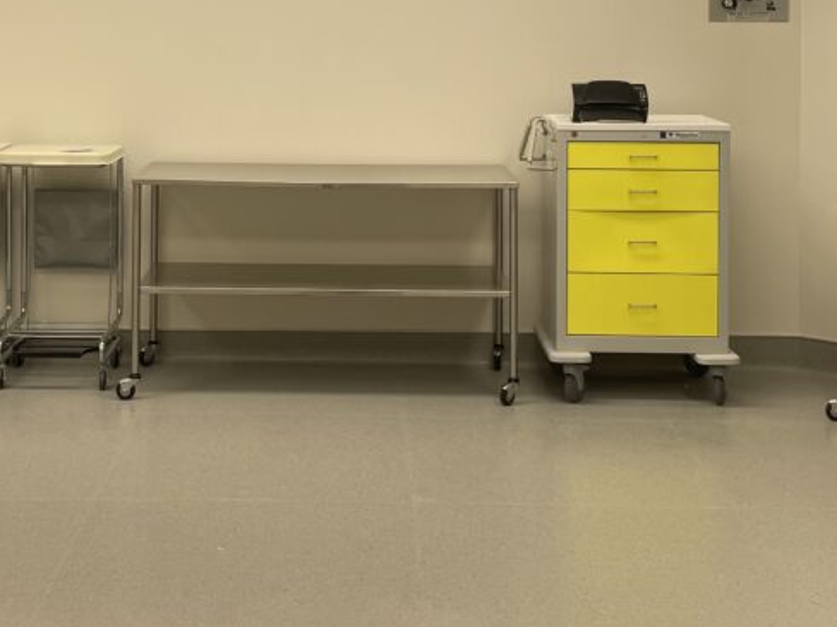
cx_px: 314
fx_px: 1547
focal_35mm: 64
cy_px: 60
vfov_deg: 22.4
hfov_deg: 30.1
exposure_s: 1/596
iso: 32
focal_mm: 4.2
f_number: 1.6
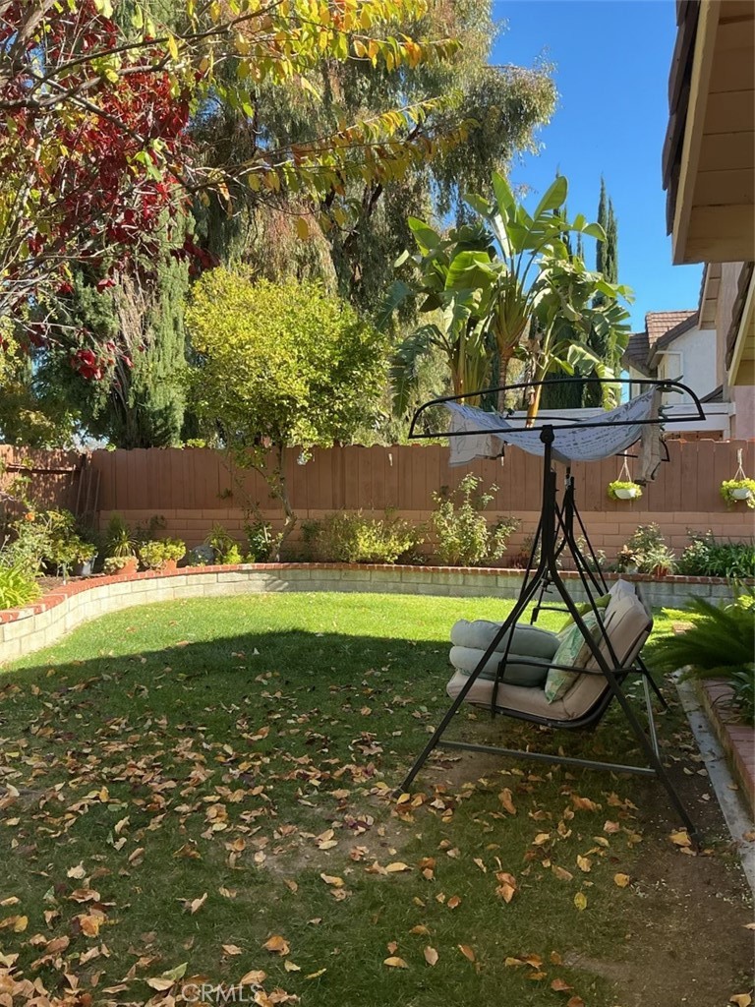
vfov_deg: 61.7
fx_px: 843
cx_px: 378
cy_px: 504
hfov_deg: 48.2
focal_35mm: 29
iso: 25
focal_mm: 3
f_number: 1.8
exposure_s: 1/291
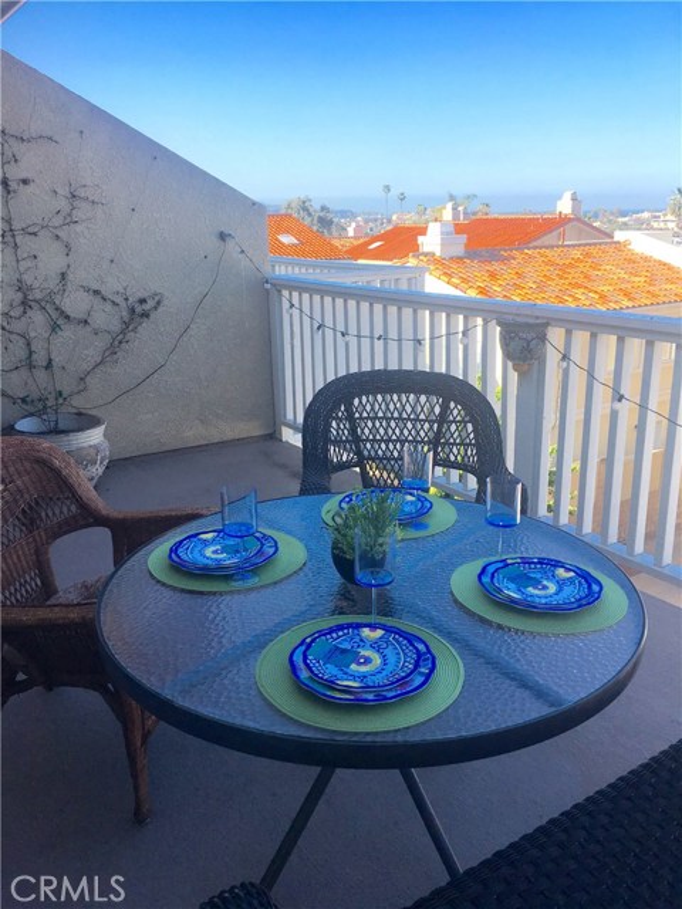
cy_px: 454
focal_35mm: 29
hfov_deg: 48.2
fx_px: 762
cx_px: 341
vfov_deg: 61.7
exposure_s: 1/905
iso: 25
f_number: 2.2
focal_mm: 4.15
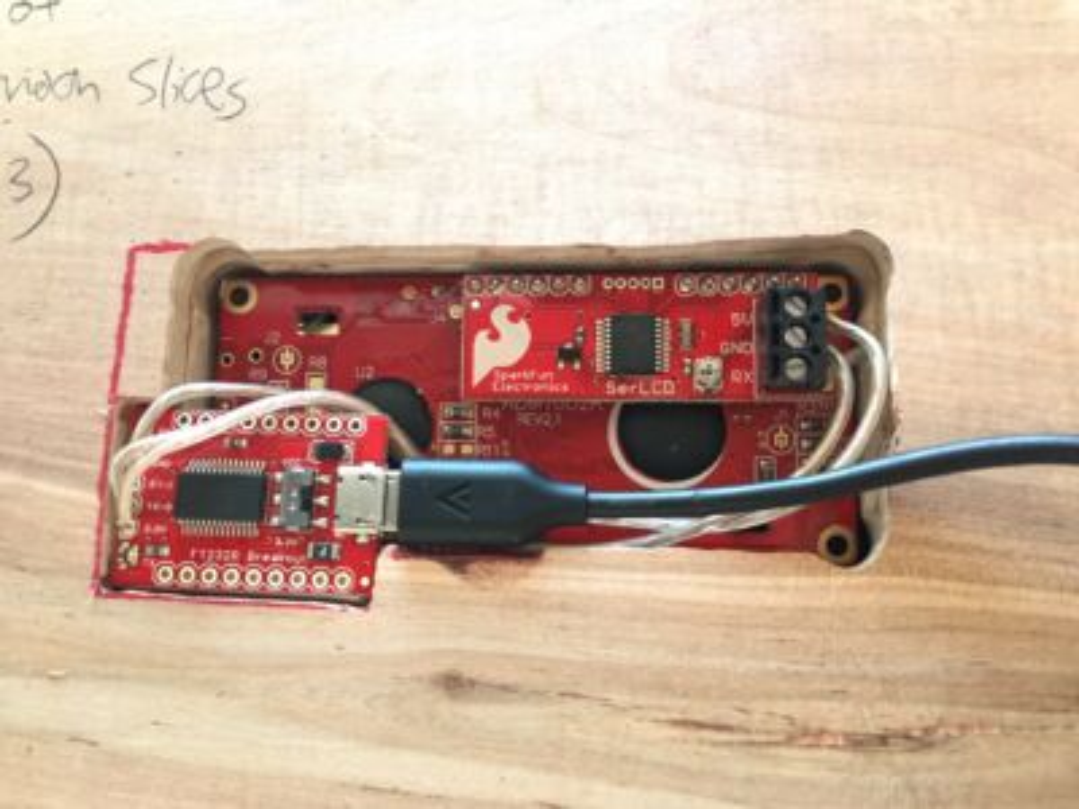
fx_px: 904
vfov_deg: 48.2
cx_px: 540
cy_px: 404
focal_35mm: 29
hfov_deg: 61.7
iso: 160
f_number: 2.2
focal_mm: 4.15
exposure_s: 1/30
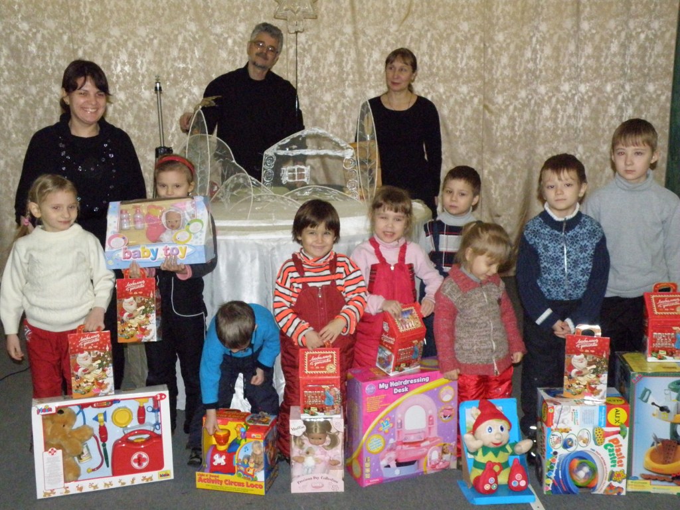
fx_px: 845
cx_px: 340
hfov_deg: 43.9
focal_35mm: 43
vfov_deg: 33.6
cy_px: 255
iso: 800
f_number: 3.3
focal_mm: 7.68
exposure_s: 1/500
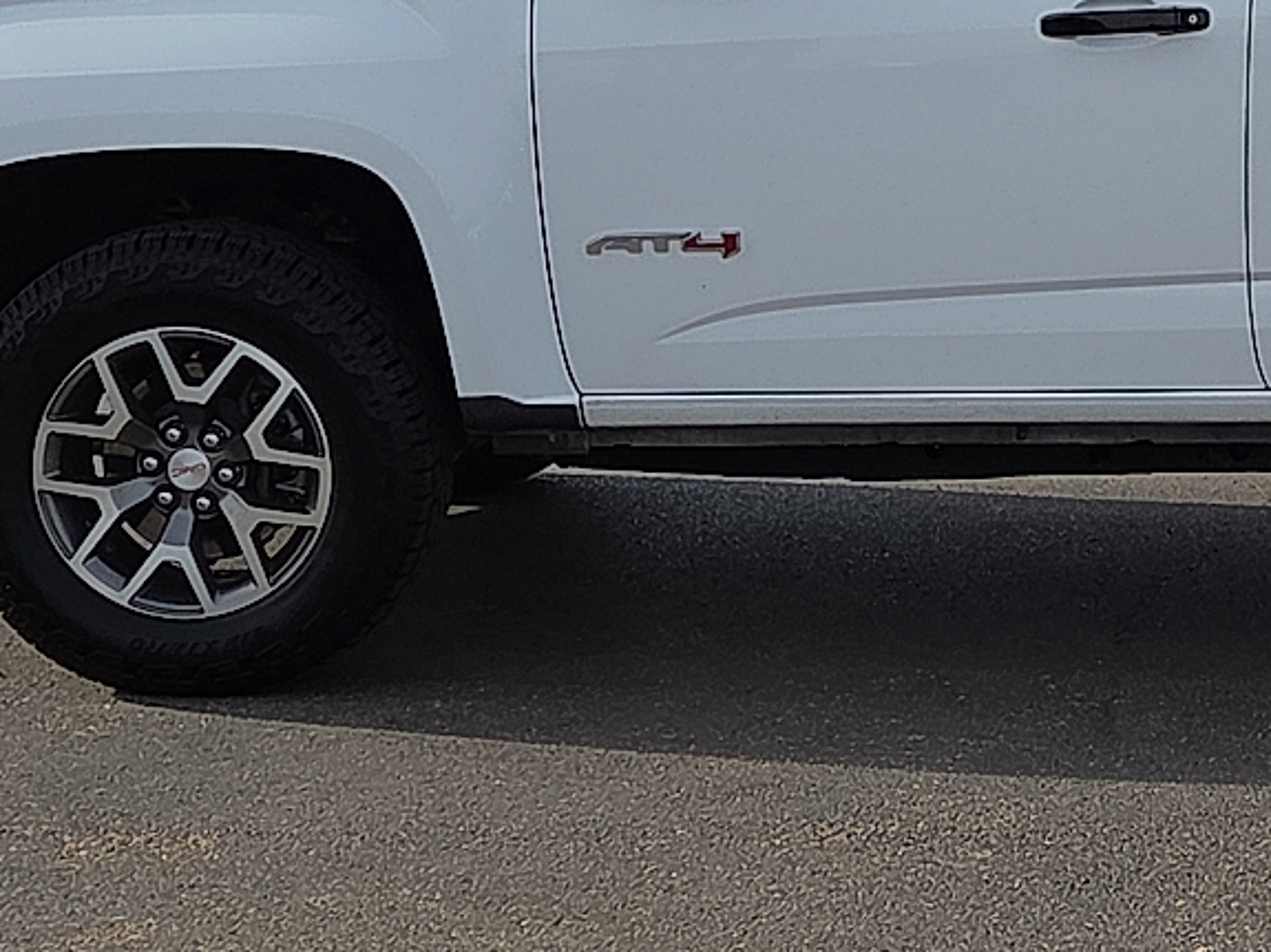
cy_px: 157
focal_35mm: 103
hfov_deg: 18.5
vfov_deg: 14.3
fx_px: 3781
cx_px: 1348
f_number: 1.8
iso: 76
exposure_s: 1/5000
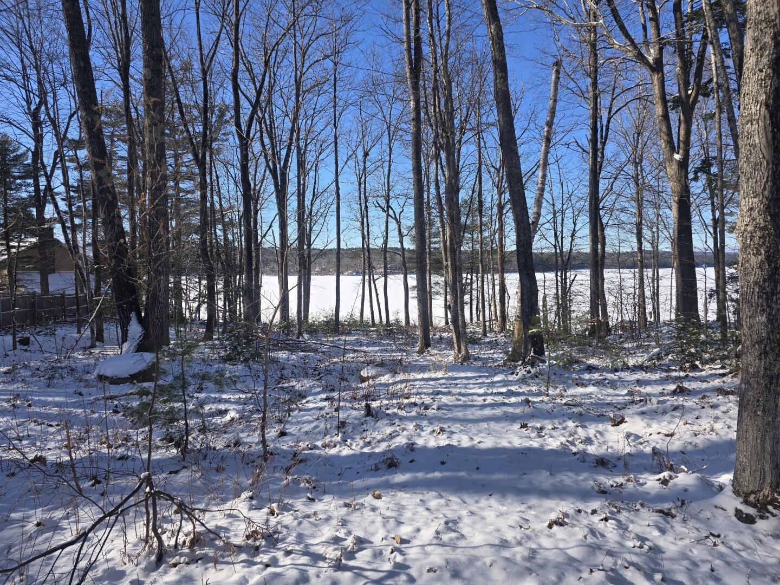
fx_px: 518
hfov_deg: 73.9
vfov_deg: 58.9
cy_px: 292
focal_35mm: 23
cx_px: 390
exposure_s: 1/560
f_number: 1.7
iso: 12
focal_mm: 6.3
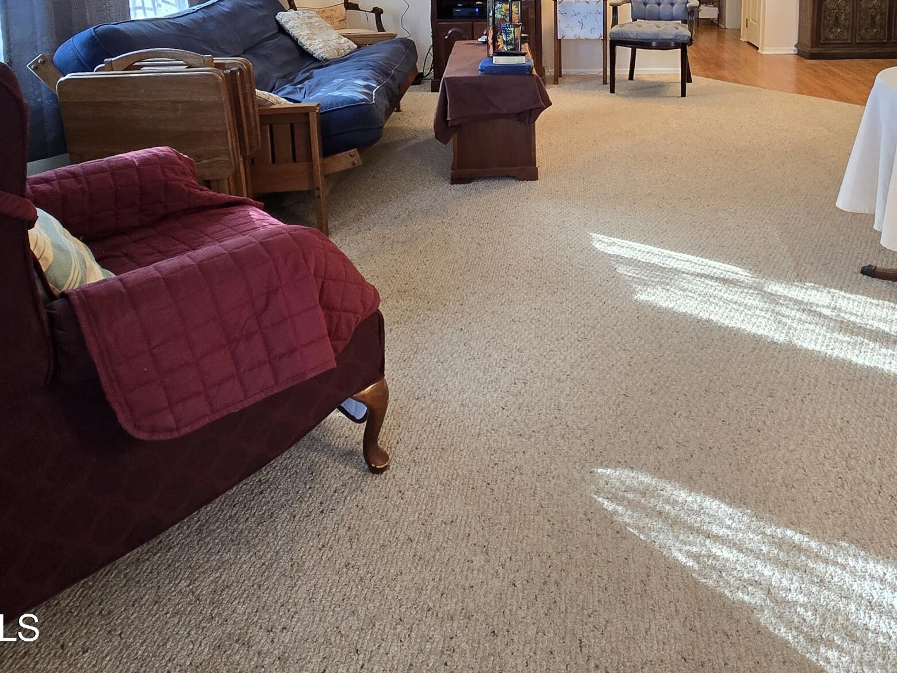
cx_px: 600
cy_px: 40
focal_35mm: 25
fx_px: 648
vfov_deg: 47.9
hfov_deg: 67.4
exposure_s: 1/60
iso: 400
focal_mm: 2.2
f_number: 2.2
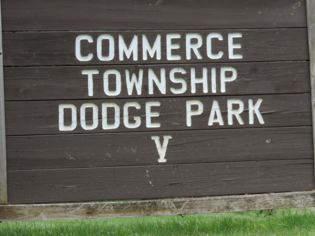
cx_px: 158
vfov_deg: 8.7
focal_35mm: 170
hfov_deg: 11.6
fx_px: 1547
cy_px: 118
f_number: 4.5
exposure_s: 1/125
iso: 80
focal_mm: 30.3
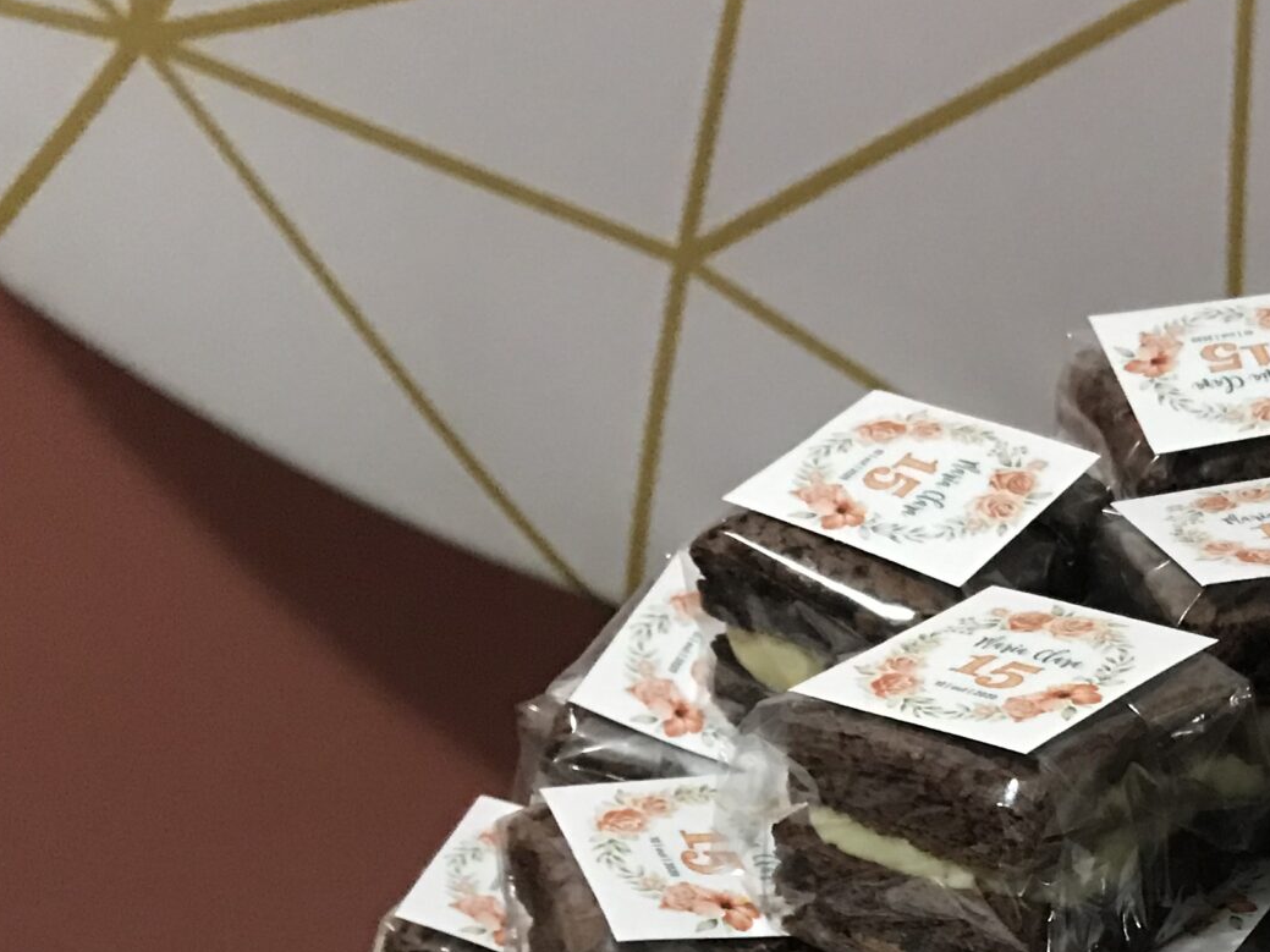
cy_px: 1104
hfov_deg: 26.7
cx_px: 1257
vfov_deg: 20.1
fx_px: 2531
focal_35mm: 69
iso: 100
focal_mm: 3.99
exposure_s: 1/15
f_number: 1.8
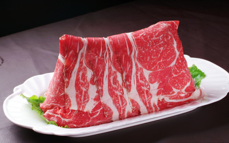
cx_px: 111
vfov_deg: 16.1
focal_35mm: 81
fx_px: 506
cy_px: 69
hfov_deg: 25.5
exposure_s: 1/180
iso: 100
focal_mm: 50
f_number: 13
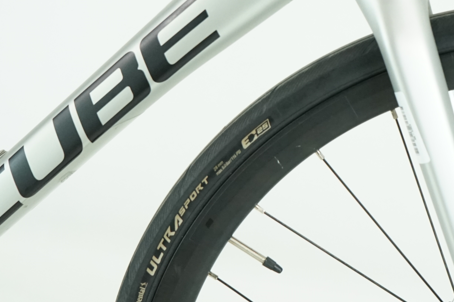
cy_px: 37
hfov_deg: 22.6
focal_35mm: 88
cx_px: 400
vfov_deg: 15.4
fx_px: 1110
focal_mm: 36
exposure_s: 1/200
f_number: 6.3
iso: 2500
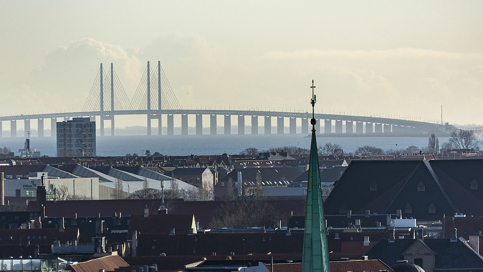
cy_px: 113
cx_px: 205
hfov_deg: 4.0
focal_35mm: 546
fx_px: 6992
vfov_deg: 2.2
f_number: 5.6
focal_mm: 300
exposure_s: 1/640
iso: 100
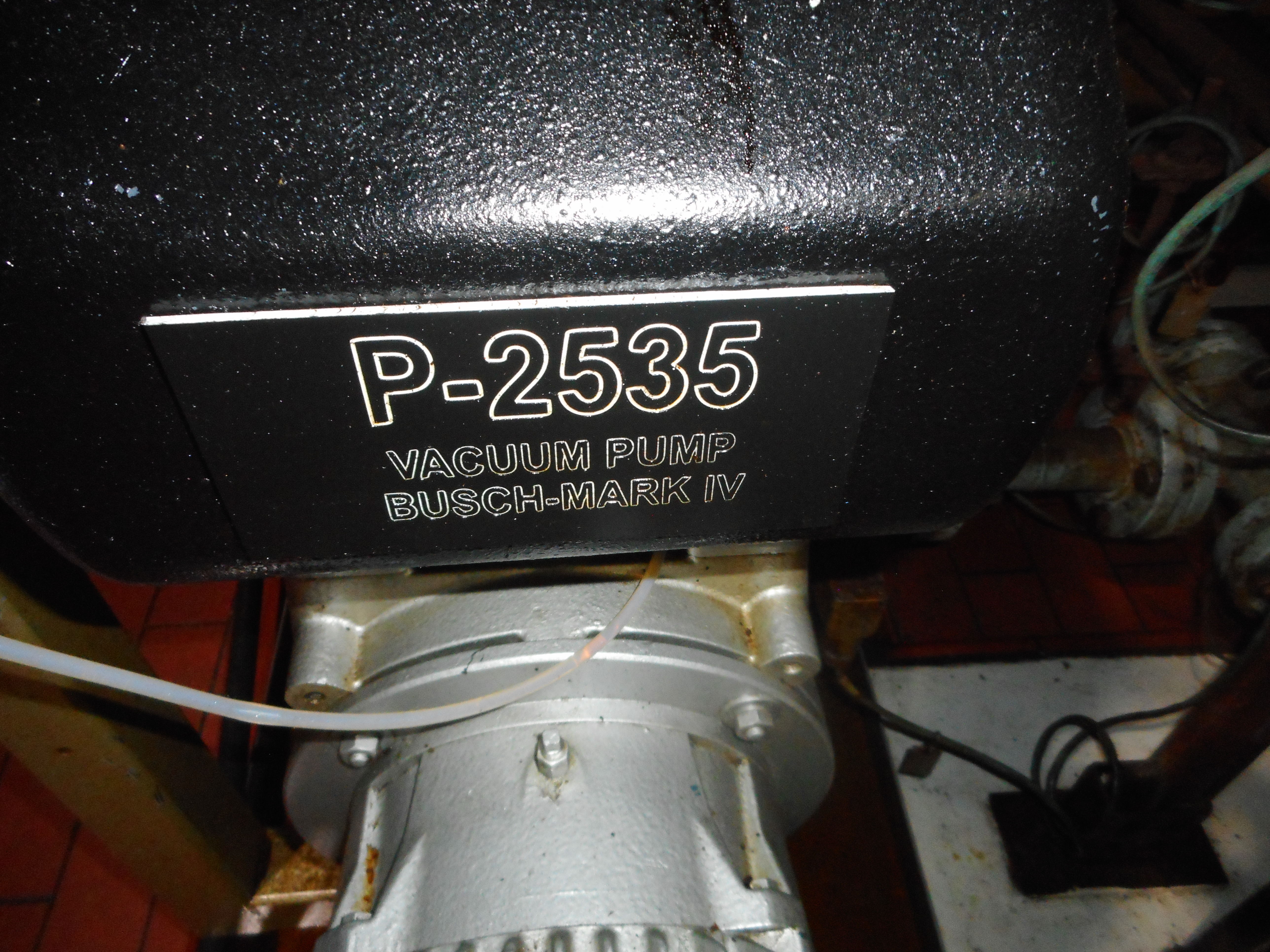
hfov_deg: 69.4
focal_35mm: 25
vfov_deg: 54.9
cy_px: 476
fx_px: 917
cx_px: 635
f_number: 3.7
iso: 400
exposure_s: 1/25
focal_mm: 4.5
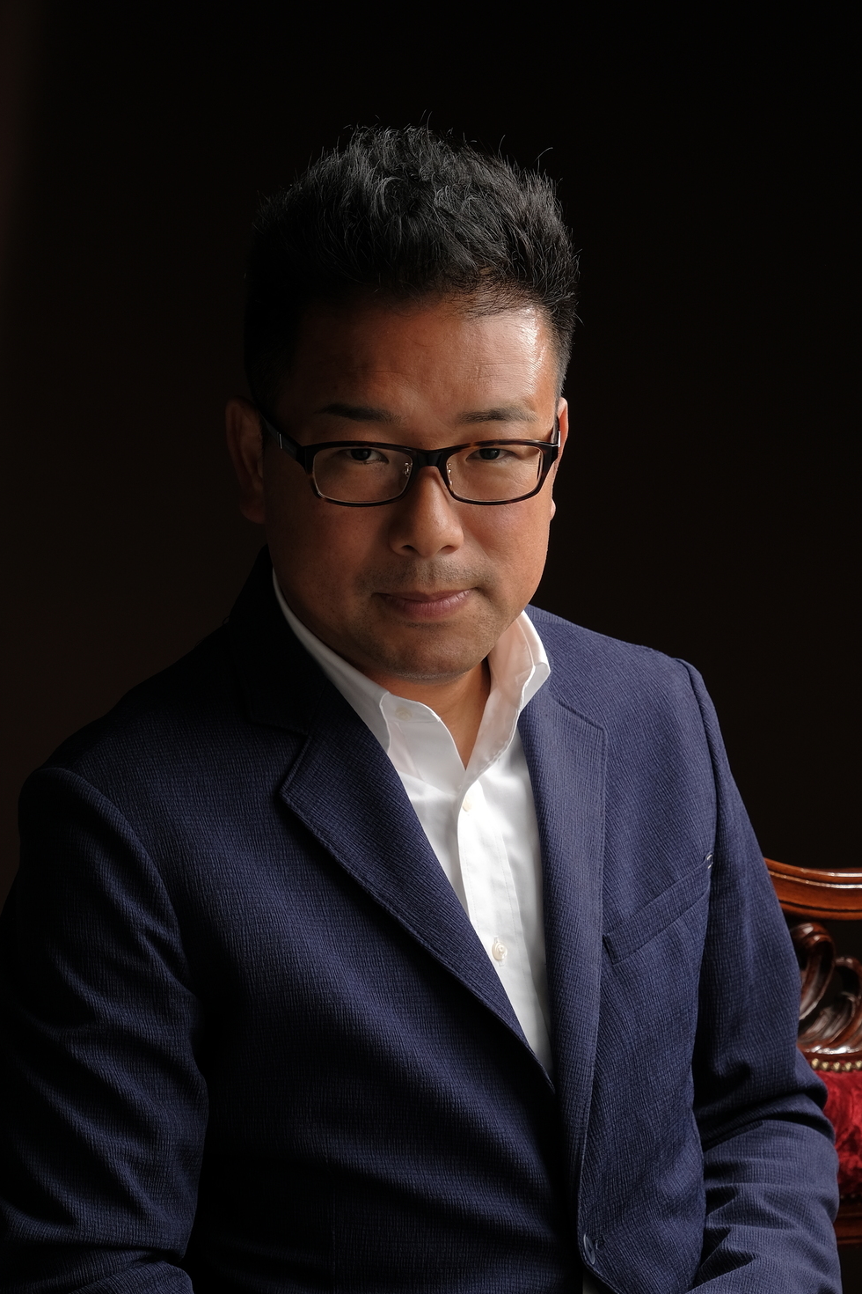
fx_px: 3986
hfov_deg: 12.3
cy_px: 702
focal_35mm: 111
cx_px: 416
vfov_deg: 18.4
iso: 160
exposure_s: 1/125
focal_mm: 56.5
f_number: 6.4
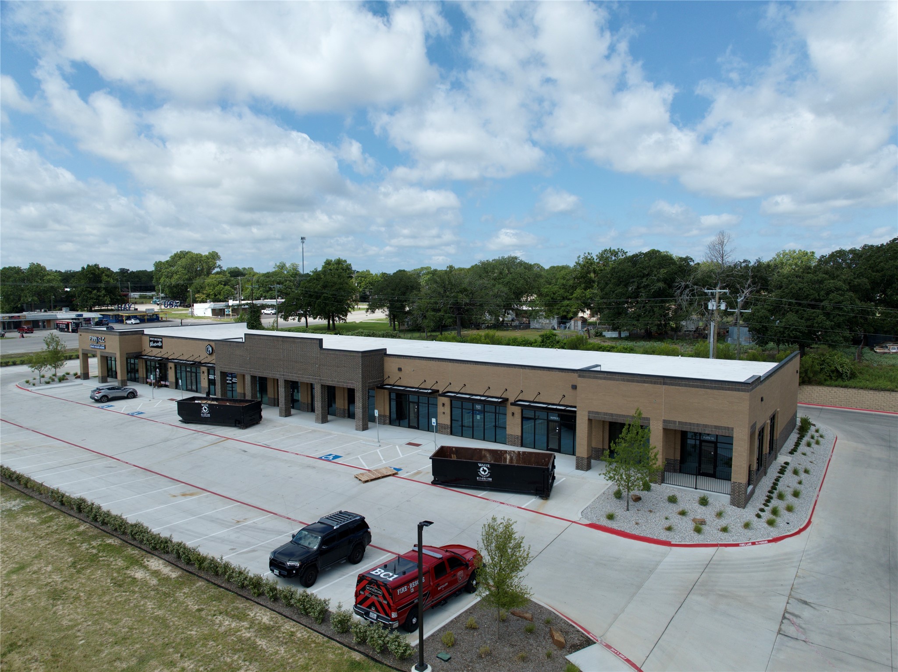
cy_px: 336
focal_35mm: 24
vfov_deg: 56.8
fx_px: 622
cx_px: 449
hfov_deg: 71.6
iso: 100
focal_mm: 12.29
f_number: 2.8
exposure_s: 1/2000
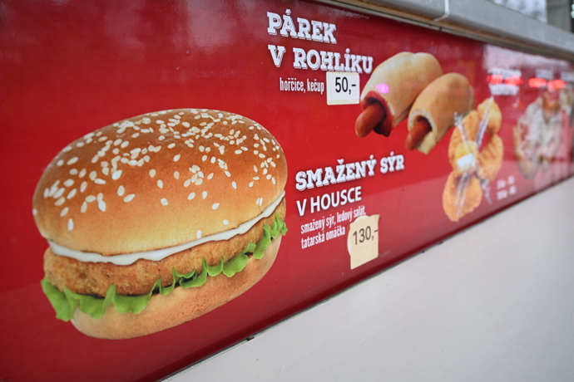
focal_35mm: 28
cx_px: 287
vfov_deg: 46.4
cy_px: 191
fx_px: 446
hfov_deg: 65.5
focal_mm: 28
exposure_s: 1/160
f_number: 5
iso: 320
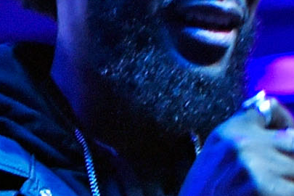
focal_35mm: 518
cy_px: 401
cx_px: -31
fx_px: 4230
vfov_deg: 2.6
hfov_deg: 4.0
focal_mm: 70
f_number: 2.8
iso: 2000
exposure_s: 1/160
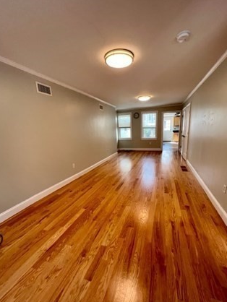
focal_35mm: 14
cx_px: 118
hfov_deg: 85.7
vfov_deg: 101.9
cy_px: 161
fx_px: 122
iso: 125
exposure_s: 1/120
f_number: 1.8
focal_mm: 1.57
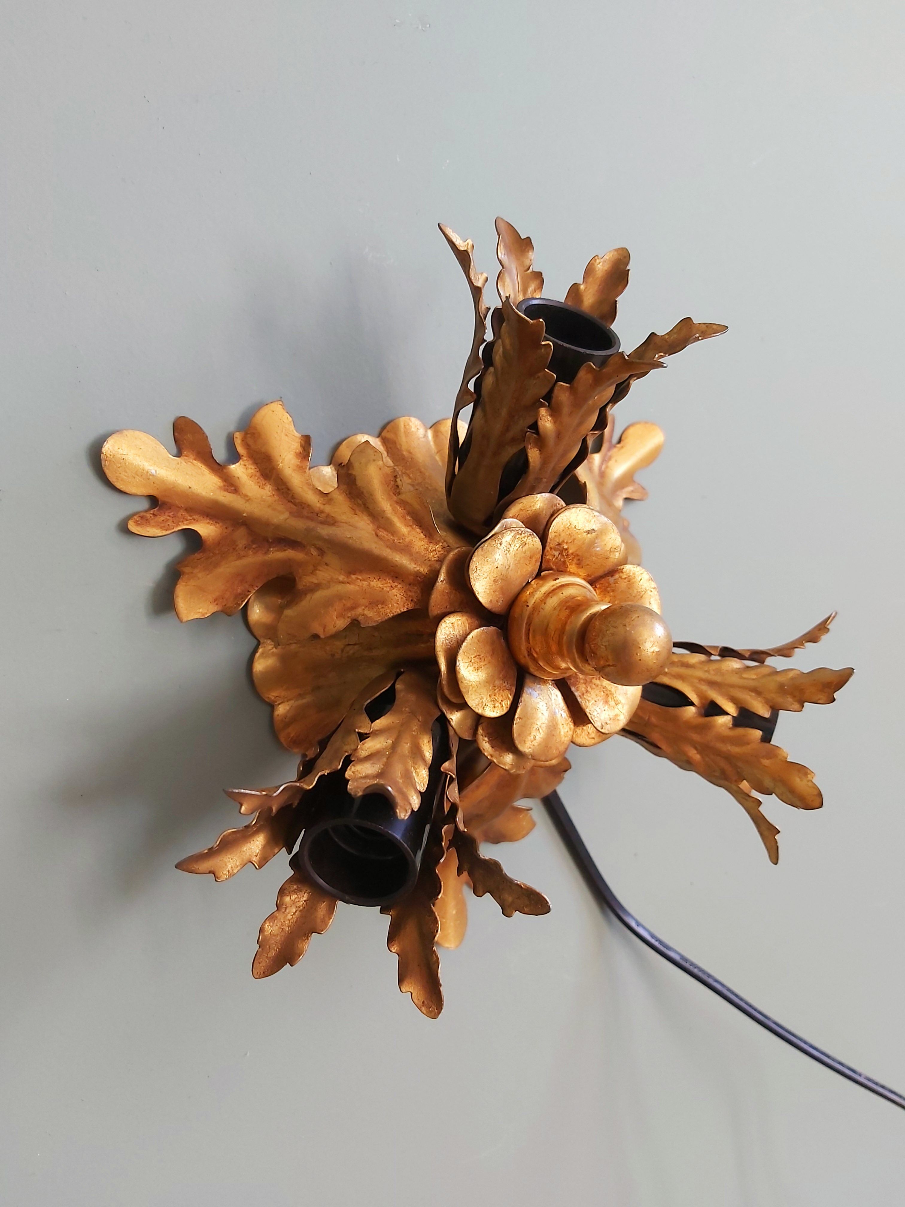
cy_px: 604
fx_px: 906
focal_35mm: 26
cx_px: 452
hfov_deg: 53.1
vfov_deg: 67.3
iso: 160
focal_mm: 3.92
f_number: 1.7
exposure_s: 1/50
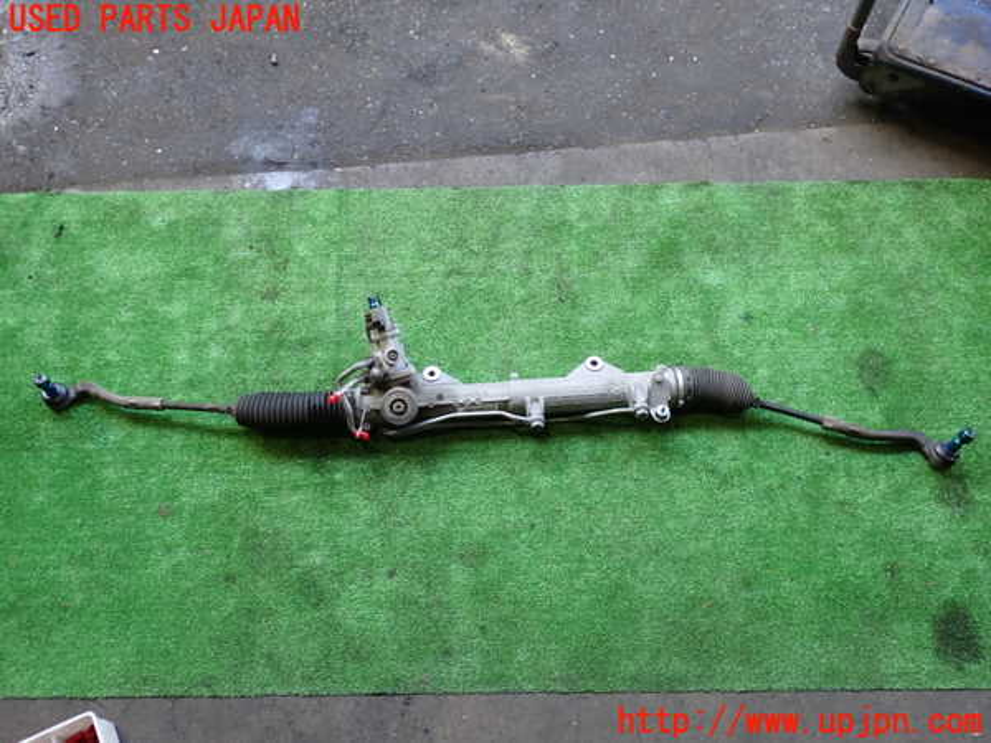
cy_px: 372
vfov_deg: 46.8
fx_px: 859
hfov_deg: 60.0
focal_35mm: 30
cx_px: 496
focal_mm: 5.4
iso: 200
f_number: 2.3
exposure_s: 1/80
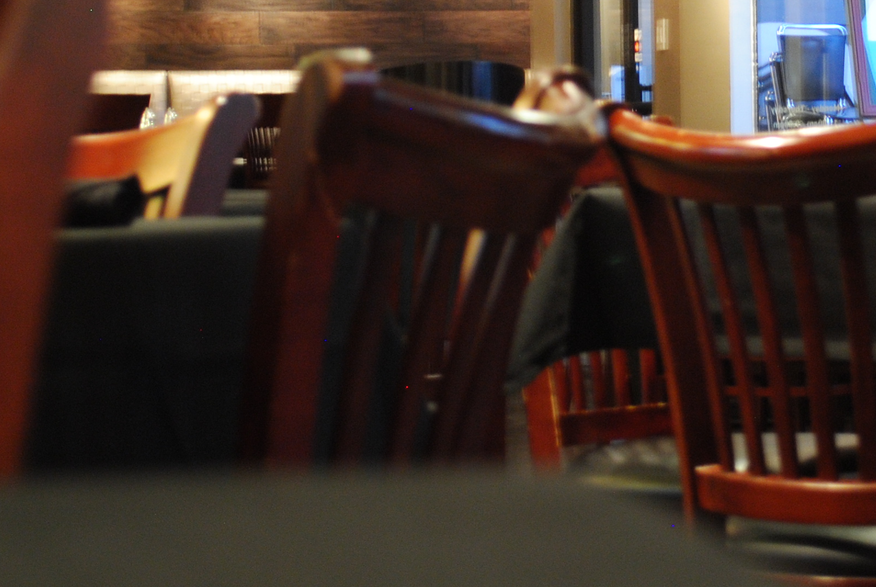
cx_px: 626
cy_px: -5
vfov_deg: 10.7
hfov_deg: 16.0
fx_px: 3099
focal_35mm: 127
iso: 400
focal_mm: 35
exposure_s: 1/1.3
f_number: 5
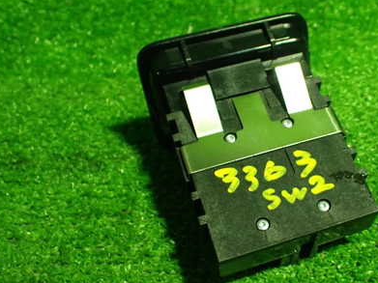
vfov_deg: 31.5
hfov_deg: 40.2
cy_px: 161
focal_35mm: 46
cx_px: 278
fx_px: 502
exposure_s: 1/60
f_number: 2.3
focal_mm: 5.4
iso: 800
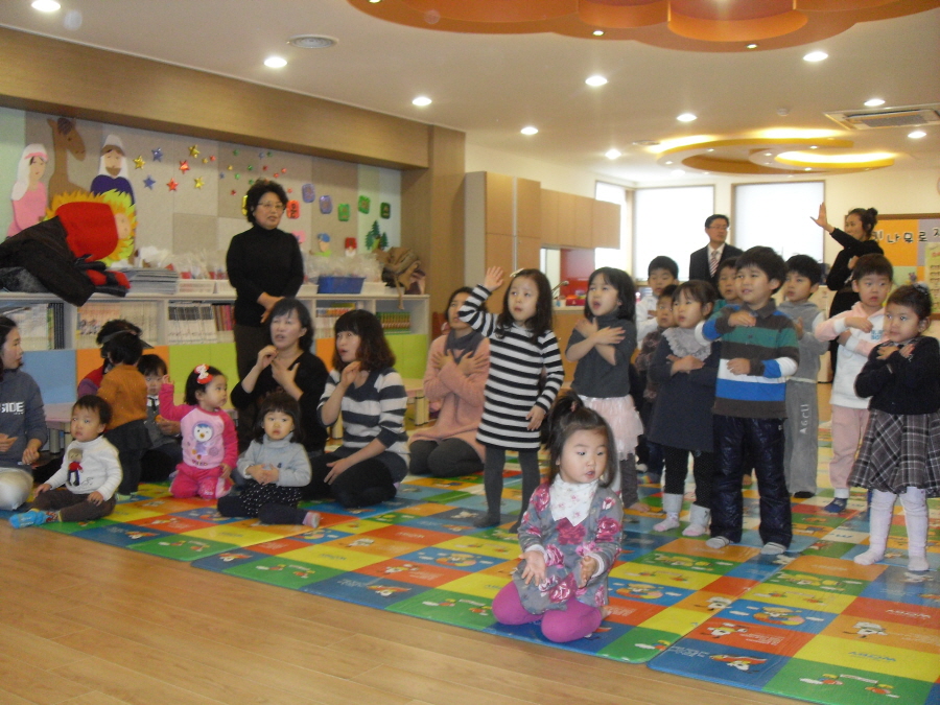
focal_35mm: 37
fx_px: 1005
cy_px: 352
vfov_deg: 38.7
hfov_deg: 50.1
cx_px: 470
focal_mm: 6.3
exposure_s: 1/45
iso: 240
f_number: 2.8
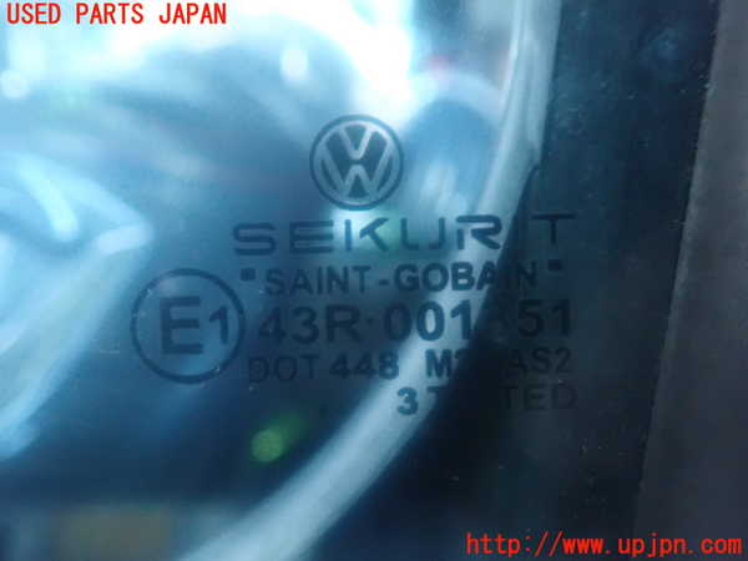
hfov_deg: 60.0
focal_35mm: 30
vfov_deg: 46.8
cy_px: 280
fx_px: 648
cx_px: 374
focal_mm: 5.5
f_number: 2.3
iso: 1600
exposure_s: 1/20
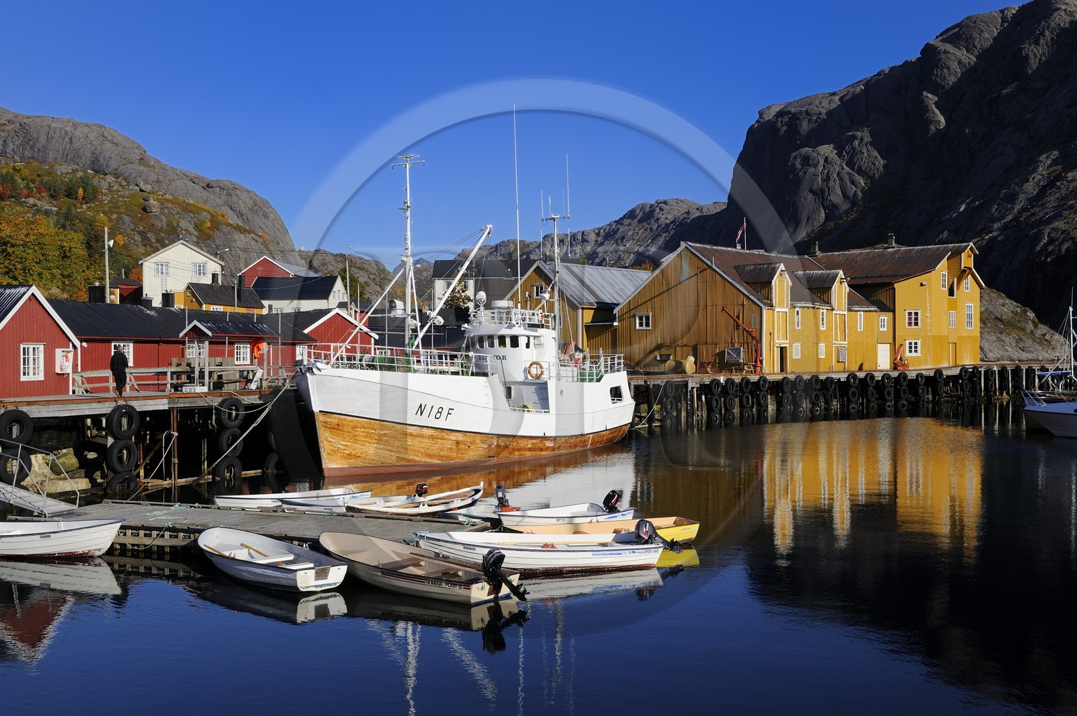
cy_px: 358
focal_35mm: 38
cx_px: 538
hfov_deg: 50.7
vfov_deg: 35.0
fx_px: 1136
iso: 200
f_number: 18
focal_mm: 38
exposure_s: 1/160
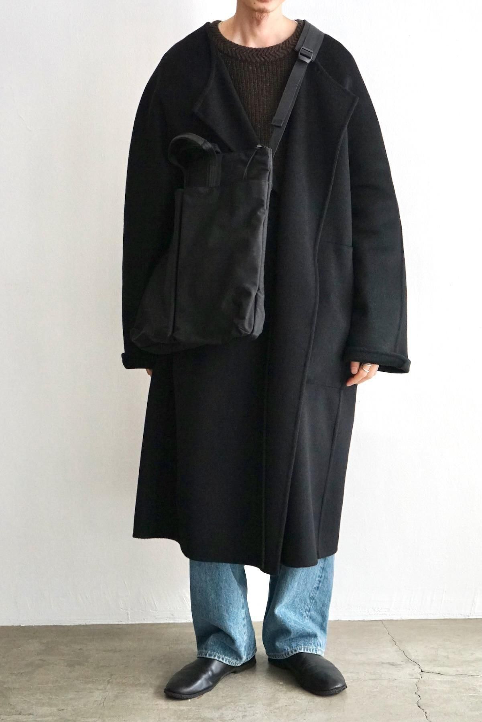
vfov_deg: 41.9
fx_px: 943
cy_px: 361
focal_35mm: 47
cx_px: 241
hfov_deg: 28.7
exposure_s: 1/160
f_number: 4.5
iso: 3200
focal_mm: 47
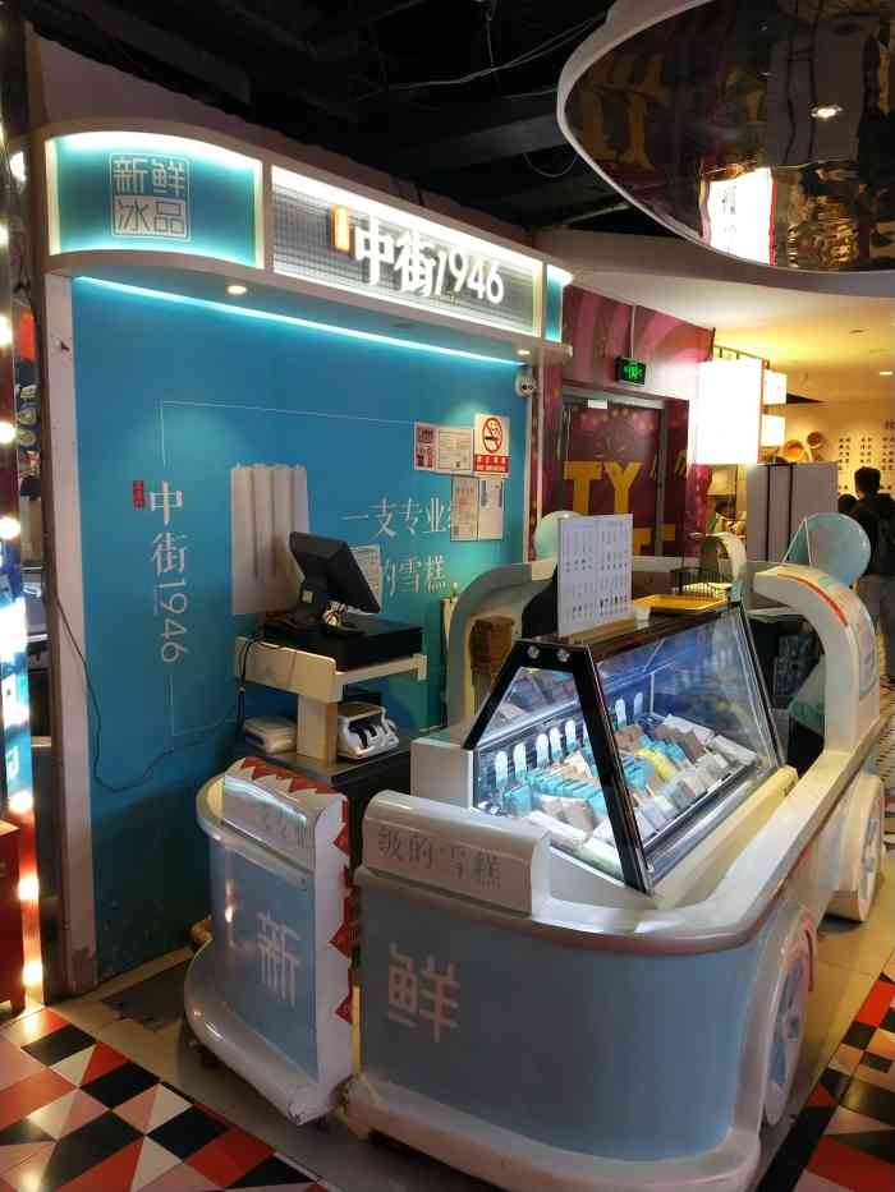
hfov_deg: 58.9
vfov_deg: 73.9
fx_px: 793
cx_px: 448
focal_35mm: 23
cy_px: 596
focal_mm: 3.99
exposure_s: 1/33
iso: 217
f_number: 1.7
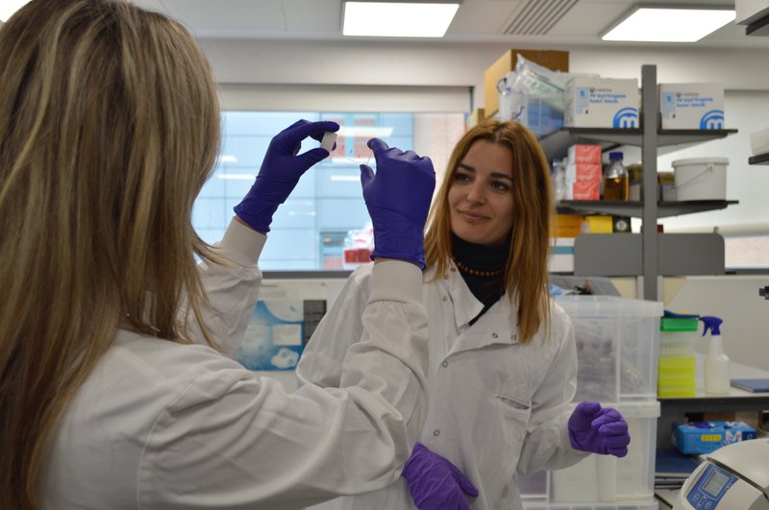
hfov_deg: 53.2
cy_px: 255
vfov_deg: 36.8
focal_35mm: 36
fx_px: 768
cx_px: 384
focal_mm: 24
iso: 400
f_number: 5
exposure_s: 1/100
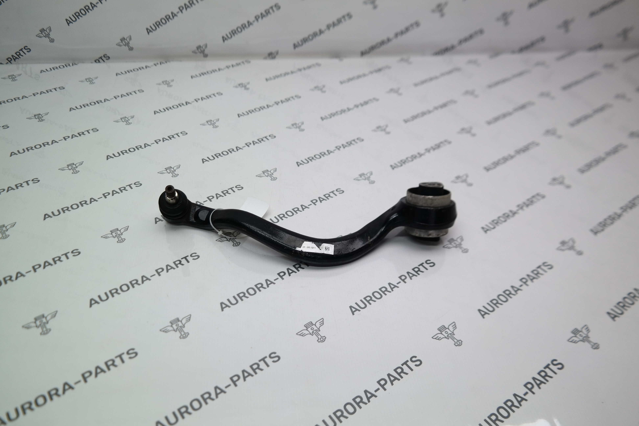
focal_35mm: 27
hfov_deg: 67.4
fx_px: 479
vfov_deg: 47.9
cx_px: 320
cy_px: 213
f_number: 3.5
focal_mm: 18
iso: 100
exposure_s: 1/80
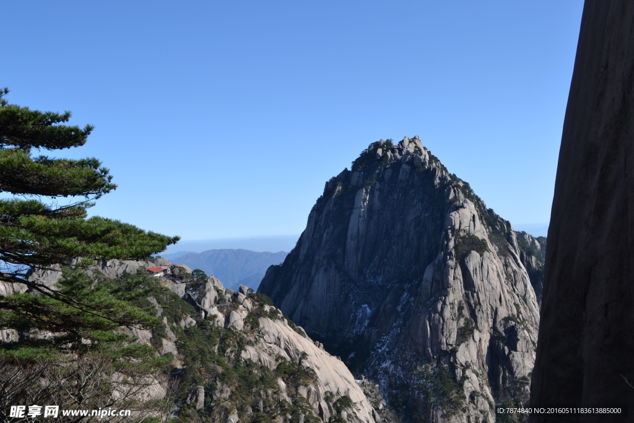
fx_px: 687
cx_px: 317
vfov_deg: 34.2
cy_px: 212
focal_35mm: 39
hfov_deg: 49.5
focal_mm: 26
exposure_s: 1/200
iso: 100
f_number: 7.1
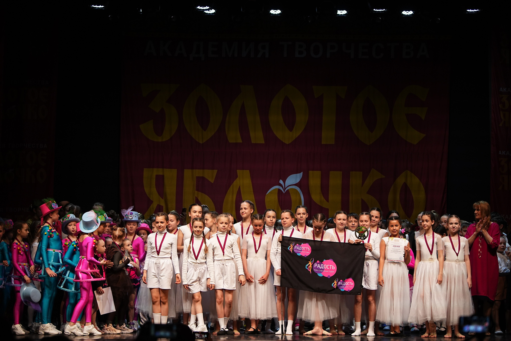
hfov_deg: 21.5
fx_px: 1348
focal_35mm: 95
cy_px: 170
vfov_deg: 14.4
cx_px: 256
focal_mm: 95
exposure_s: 1/400
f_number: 3.2
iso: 1000
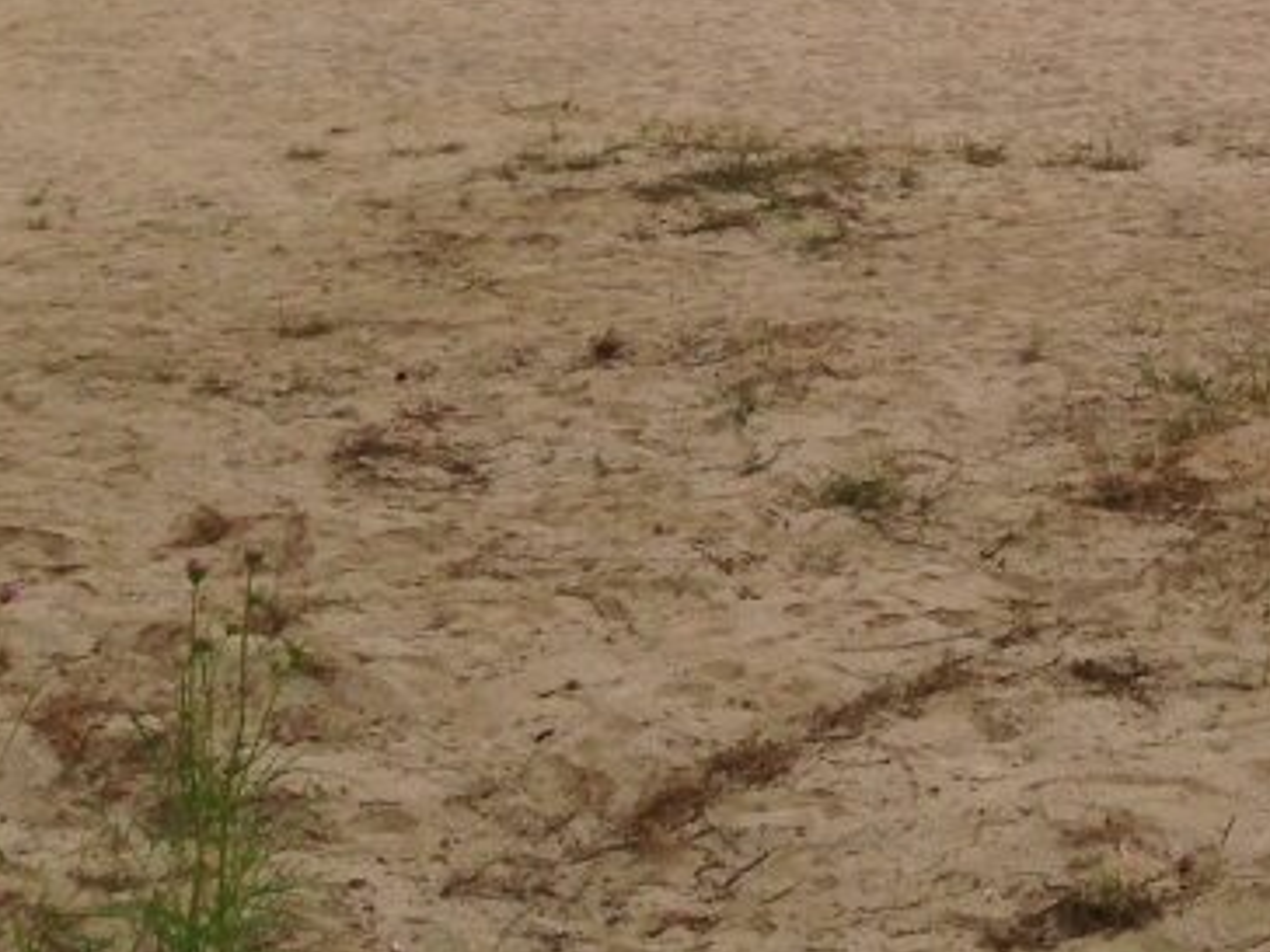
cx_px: 1476
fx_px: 4256
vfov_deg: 11.9
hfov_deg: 16.4
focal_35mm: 116
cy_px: -711
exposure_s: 1/1063
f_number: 2.4
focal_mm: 4.12
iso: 50
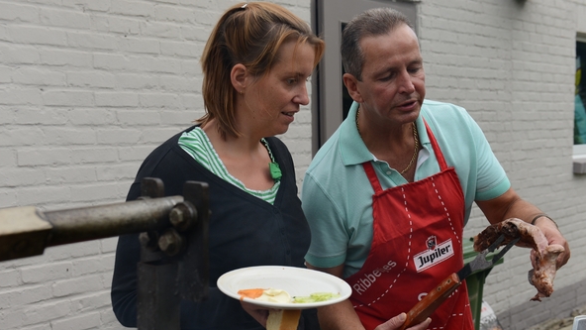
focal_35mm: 51
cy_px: 196
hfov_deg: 40.6
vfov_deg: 23.5
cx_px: 294
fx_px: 792
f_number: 5.6
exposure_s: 1/125
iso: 200
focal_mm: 48
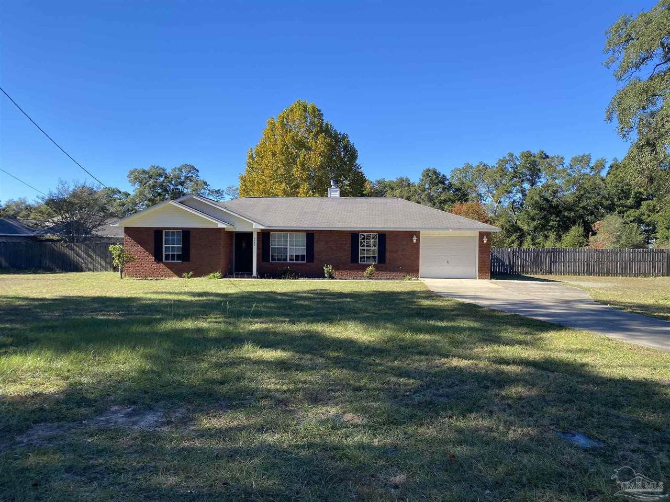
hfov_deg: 67.3
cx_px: 335
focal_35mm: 26
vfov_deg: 53.1
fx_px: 503
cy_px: 251
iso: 32
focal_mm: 4.25
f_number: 1.8
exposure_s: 1/1300
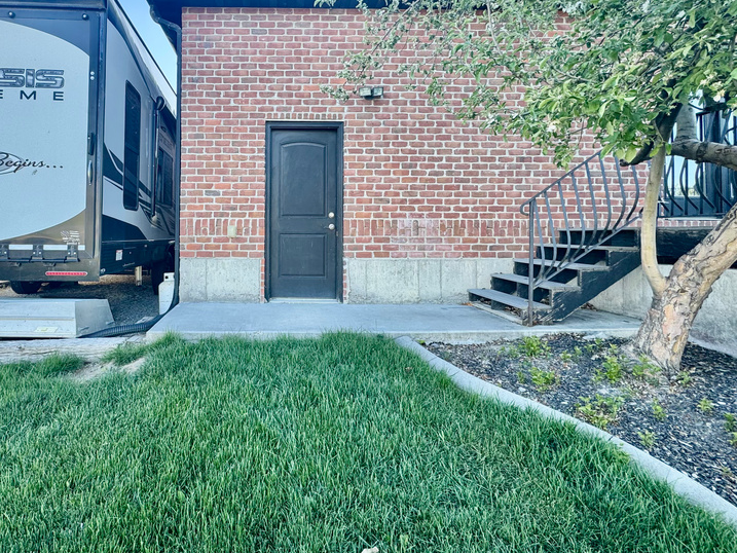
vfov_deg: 65.5
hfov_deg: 80.3
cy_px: 227
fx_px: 426
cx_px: 280
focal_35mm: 20
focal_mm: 2.22
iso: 40
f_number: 2.2
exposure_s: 1/106
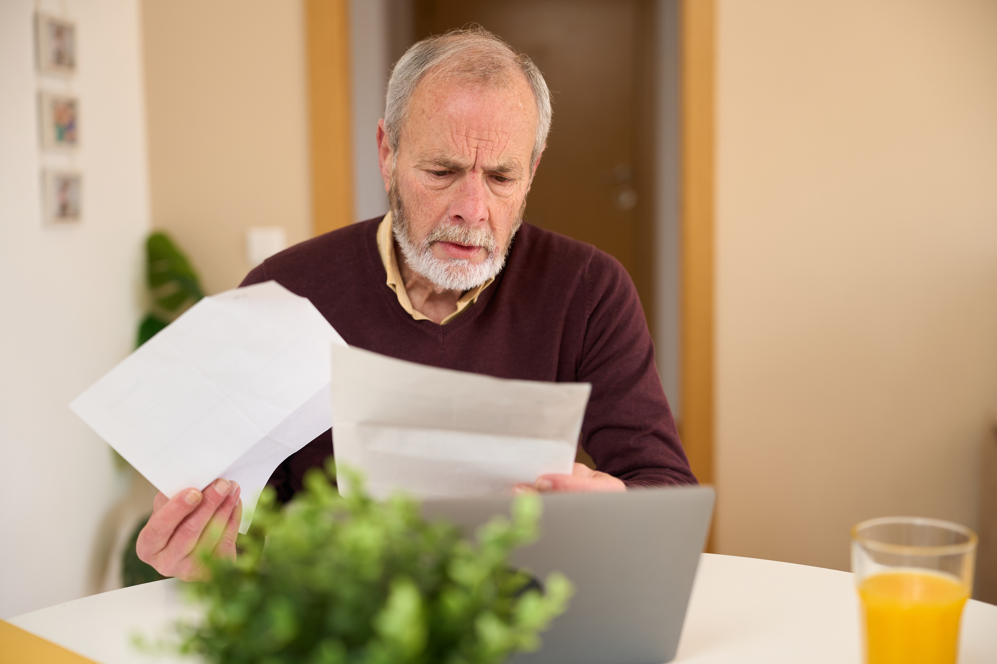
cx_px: 498
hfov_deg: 40.3
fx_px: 1357
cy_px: 332
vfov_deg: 27.5
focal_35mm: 49
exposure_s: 1/250
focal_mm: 49
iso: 320
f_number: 2
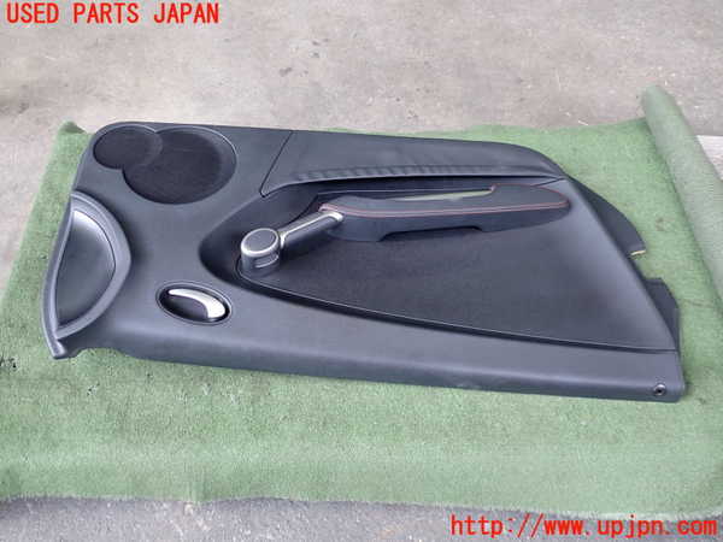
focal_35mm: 30
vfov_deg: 46.8
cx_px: 362
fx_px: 627
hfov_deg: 60.0
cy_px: 271
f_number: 2.3
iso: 200
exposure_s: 1/60
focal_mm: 5.4
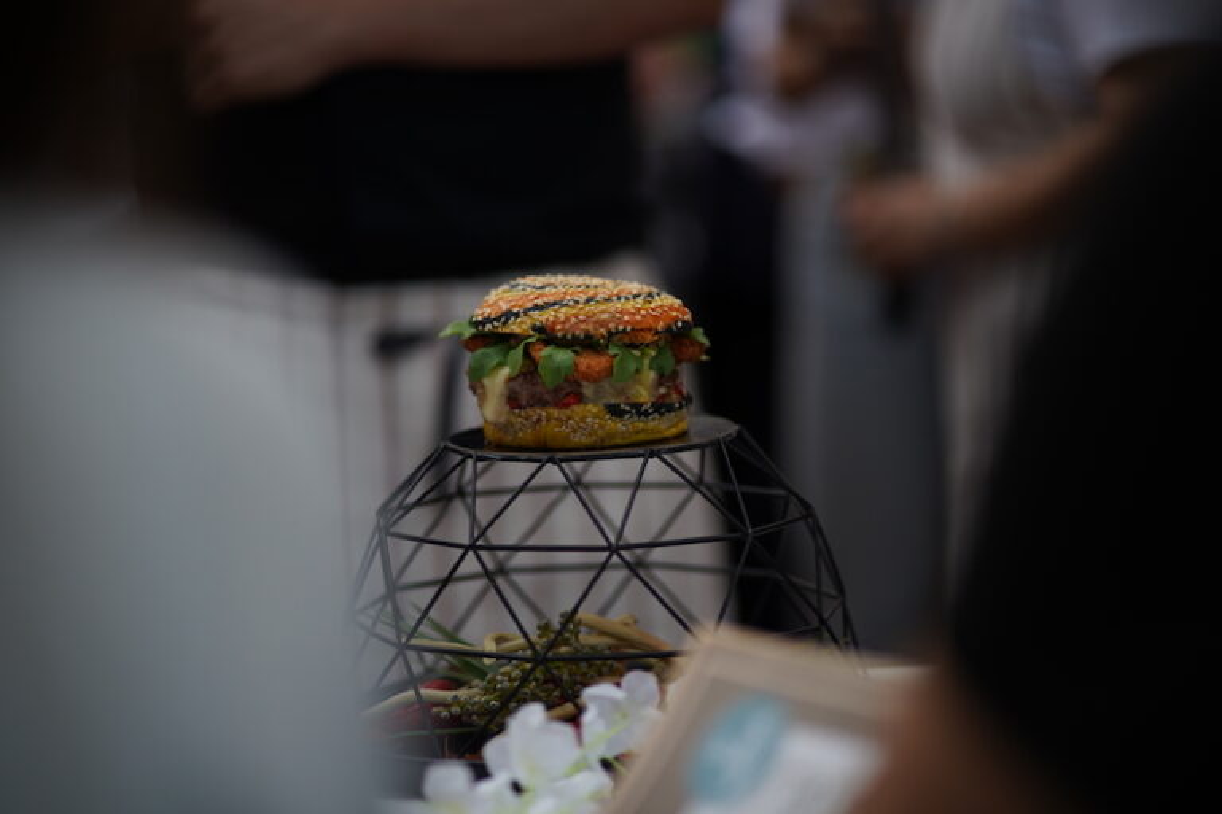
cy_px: 407
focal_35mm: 85
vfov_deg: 16.1
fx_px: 2885
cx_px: 611
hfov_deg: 23.9
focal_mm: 85
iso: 125
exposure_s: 1/200
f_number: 1.8
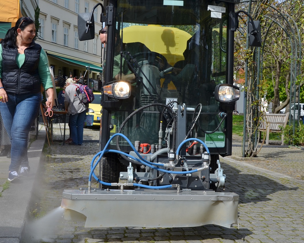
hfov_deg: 36.0
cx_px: 142
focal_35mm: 52
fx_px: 468
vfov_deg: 29.1
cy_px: 126
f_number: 10
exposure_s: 1/400
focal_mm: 26
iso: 100
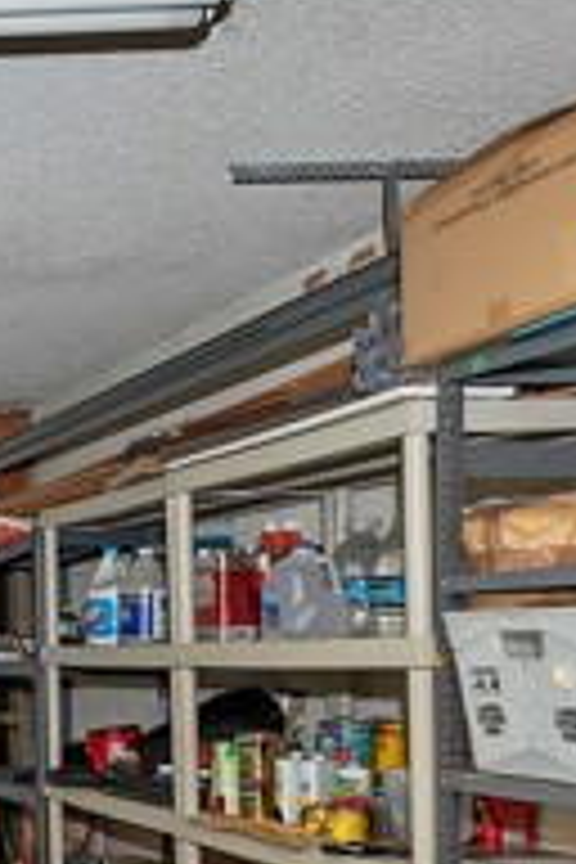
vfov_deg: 38.6
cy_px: 641
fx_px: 1200
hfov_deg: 19.8
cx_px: -459
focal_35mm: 50
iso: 400
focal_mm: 10
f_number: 8
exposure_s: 1/30
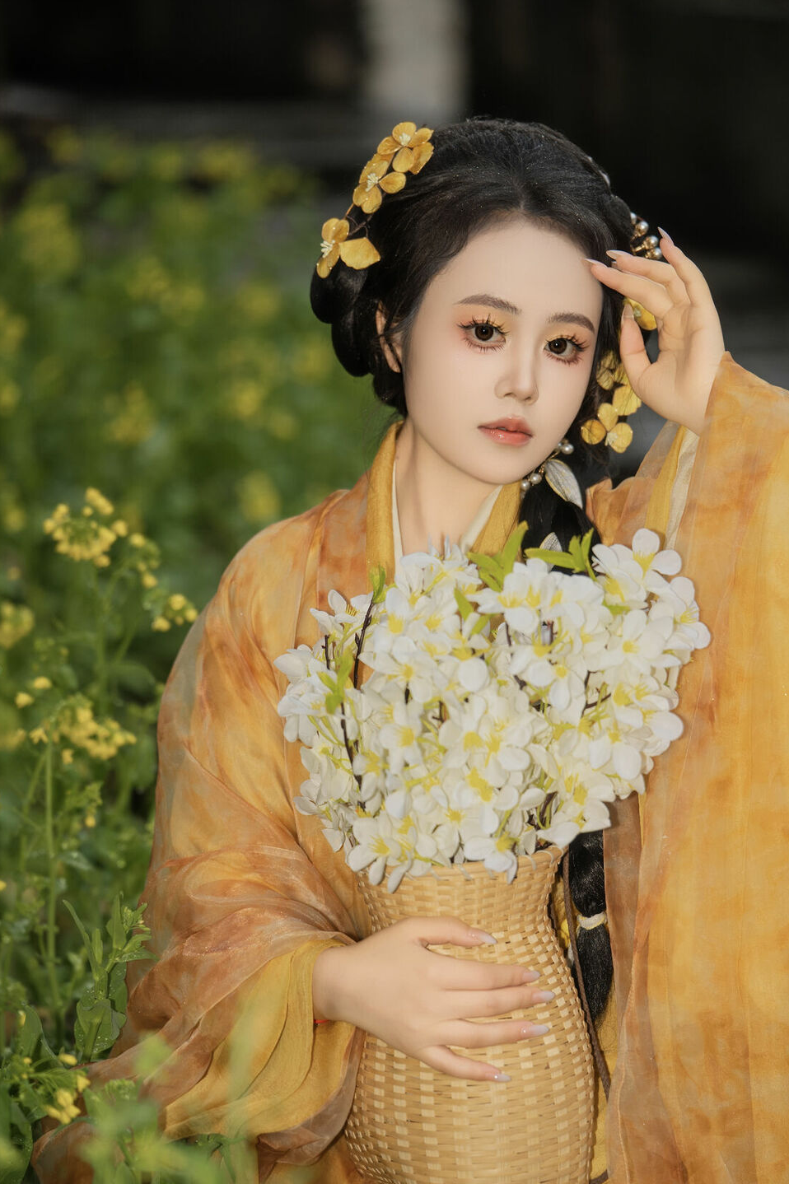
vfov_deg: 16.3
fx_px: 4144
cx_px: 430
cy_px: 620
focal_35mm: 126
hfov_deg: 10.9
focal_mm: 115
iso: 250
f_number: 2.8
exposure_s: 1/125
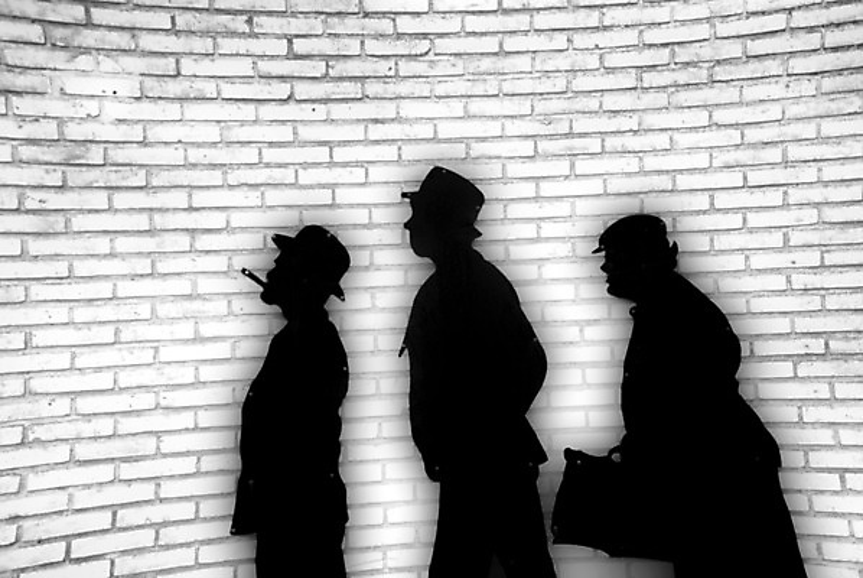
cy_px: 289
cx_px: 432
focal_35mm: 33
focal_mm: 22
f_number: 5
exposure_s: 1/50
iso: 100
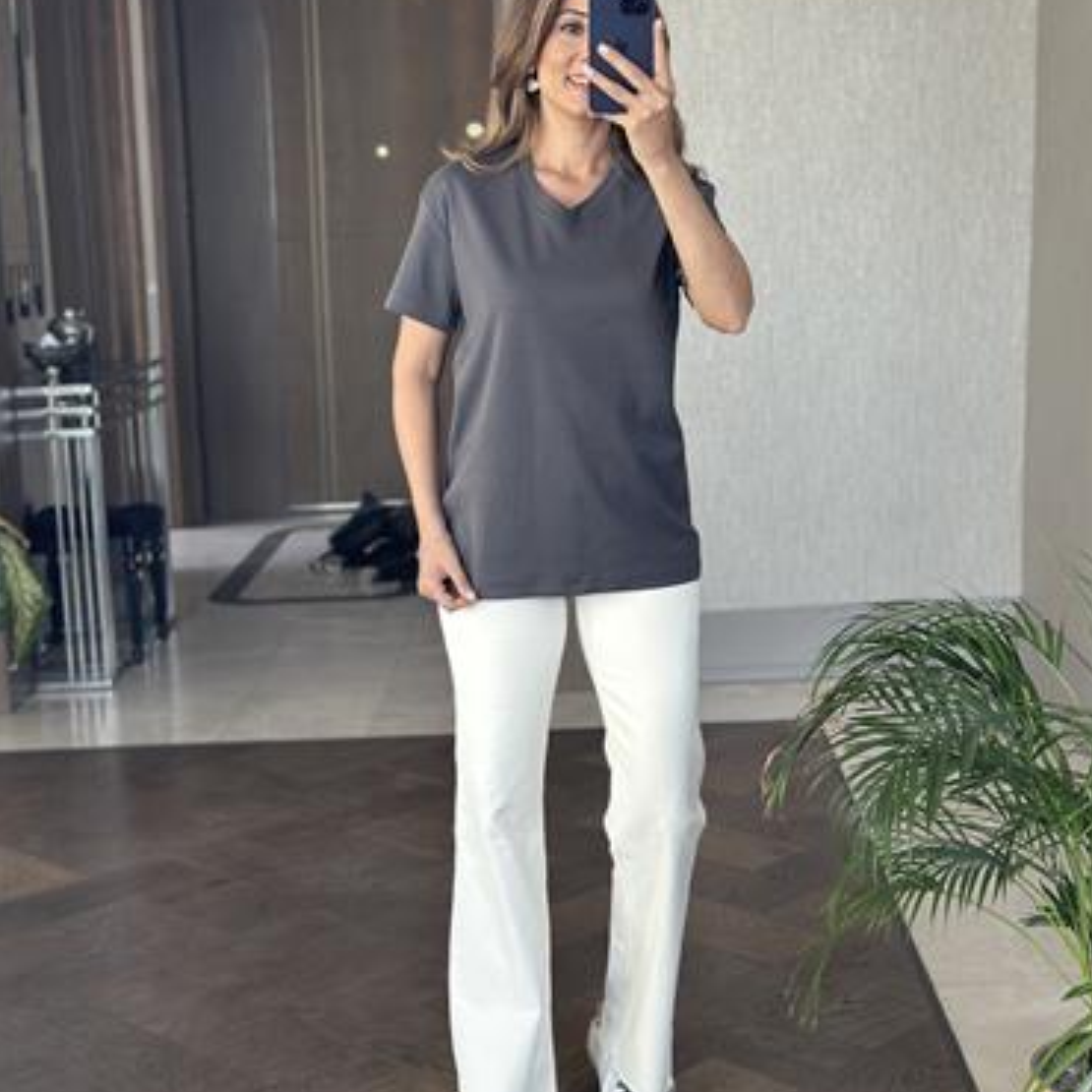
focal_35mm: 58
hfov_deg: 29.6
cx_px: 555
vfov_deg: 29.6
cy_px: 564
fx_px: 2070
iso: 125
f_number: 1.78
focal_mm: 6.86
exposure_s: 1/93
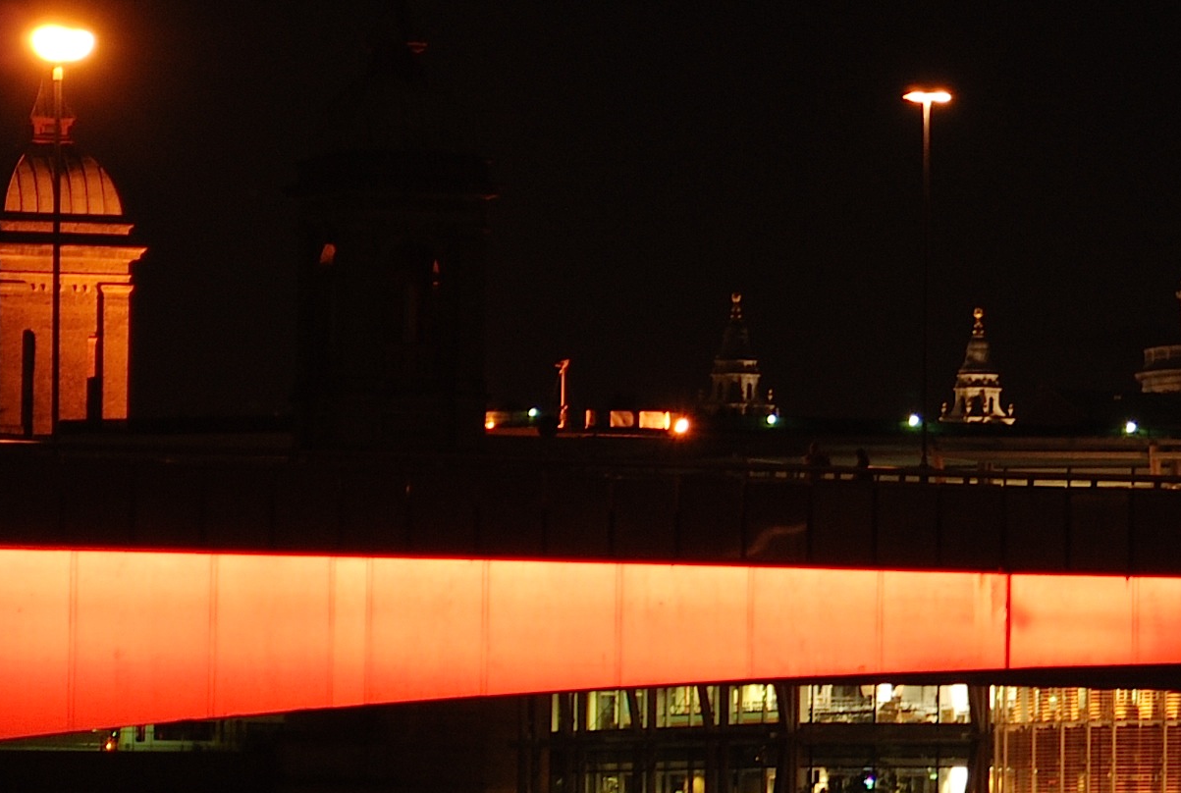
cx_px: 1383
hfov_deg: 6.3
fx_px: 10686
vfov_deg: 4.2
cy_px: 200
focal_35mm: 325
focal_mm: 90
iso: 220
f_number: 5.6
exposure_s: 1
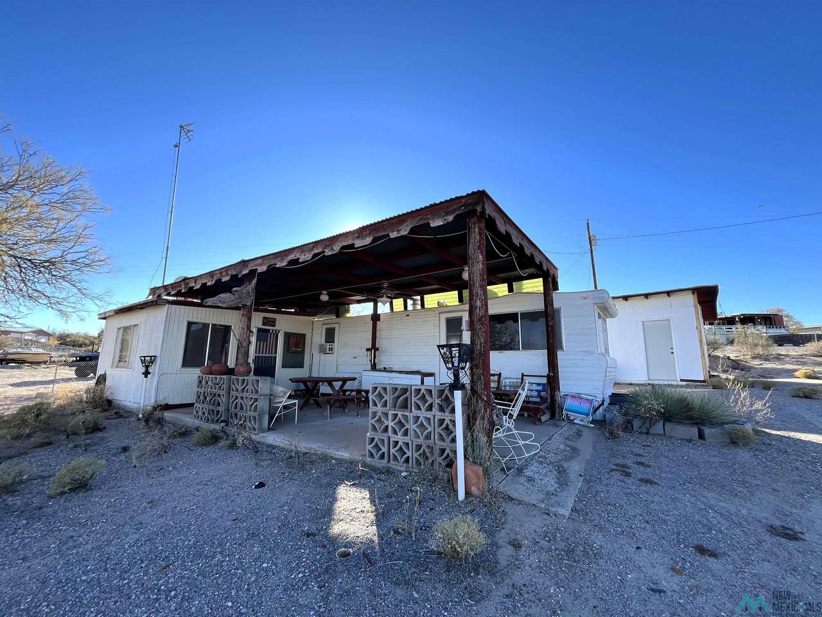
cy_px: 308
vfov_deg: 85.7
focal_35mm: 14
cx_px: 411
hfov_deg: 102.1
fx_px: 332
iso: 32
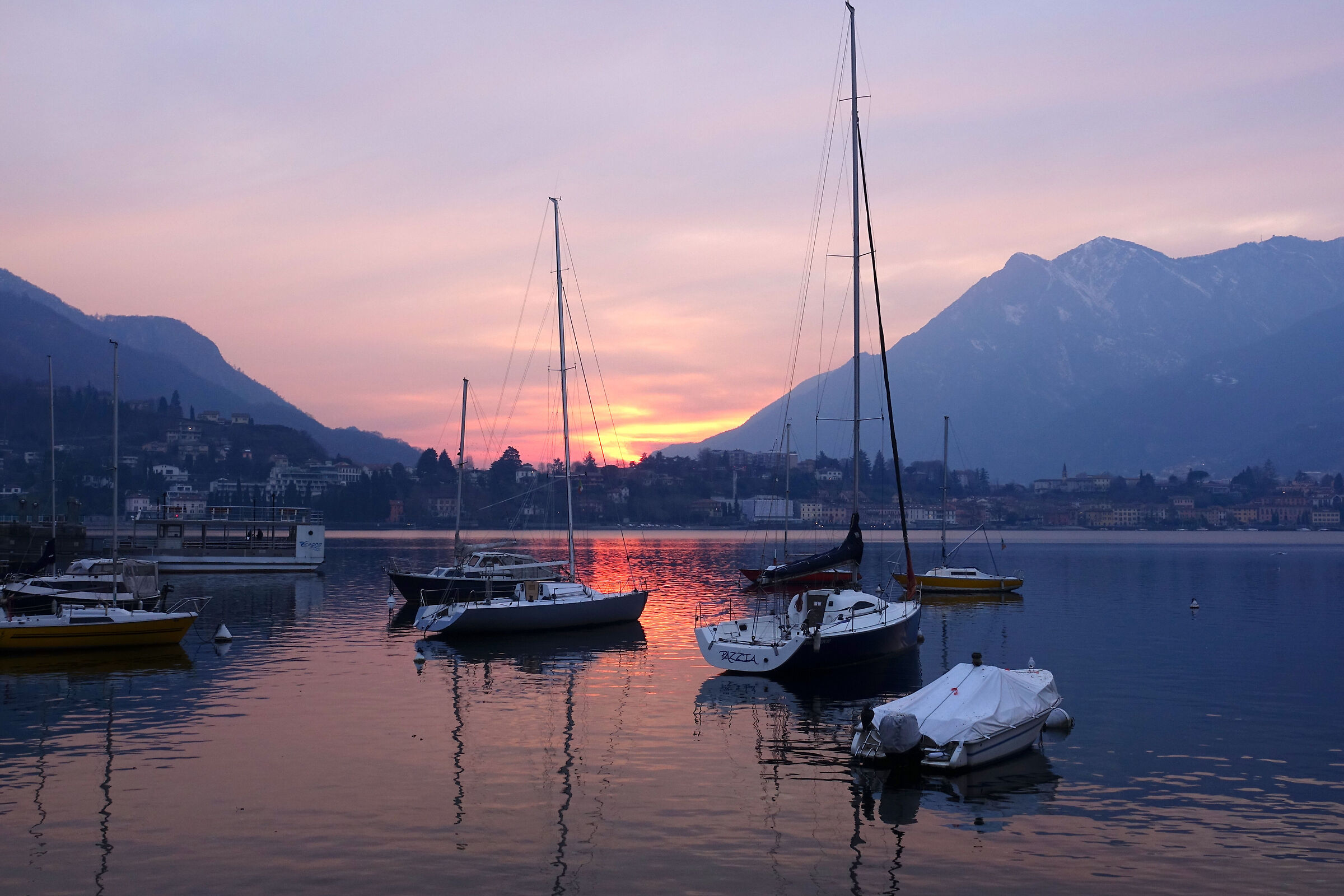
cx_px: 672
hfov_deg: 54.4
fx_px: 1307
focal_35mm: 35
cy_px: 448
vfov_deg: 37.9
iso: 160
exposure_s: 1/40
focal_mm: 12.96
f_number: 7.1
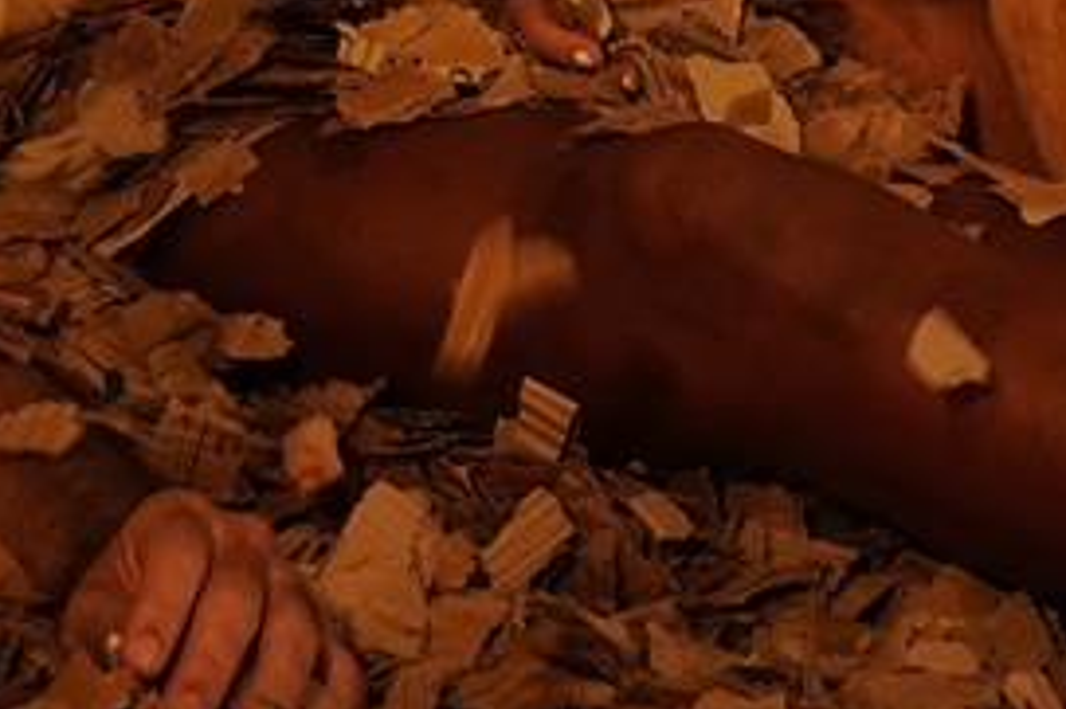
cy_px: -486
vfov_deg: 7.4
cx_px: 227
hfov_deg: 11.3
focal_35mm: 182
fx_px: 5381
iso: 1250
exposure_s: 1/250
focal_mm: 33
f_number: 5
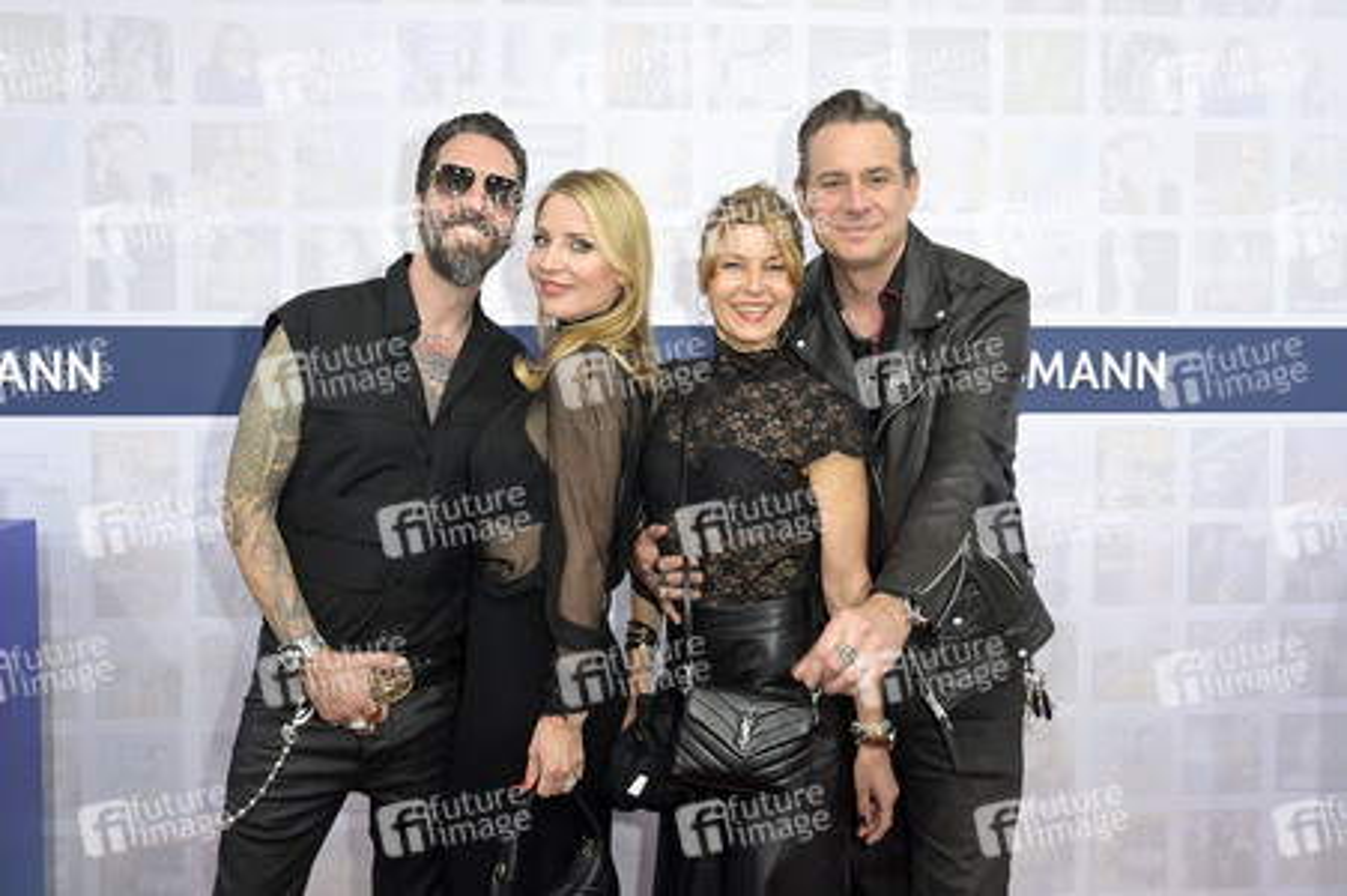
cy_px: 448
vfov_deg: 43.5
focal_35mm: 30
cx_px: 674
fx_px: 1122
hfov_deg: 62.0
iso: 640
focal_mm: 30
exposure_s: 1/125
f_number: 7.1
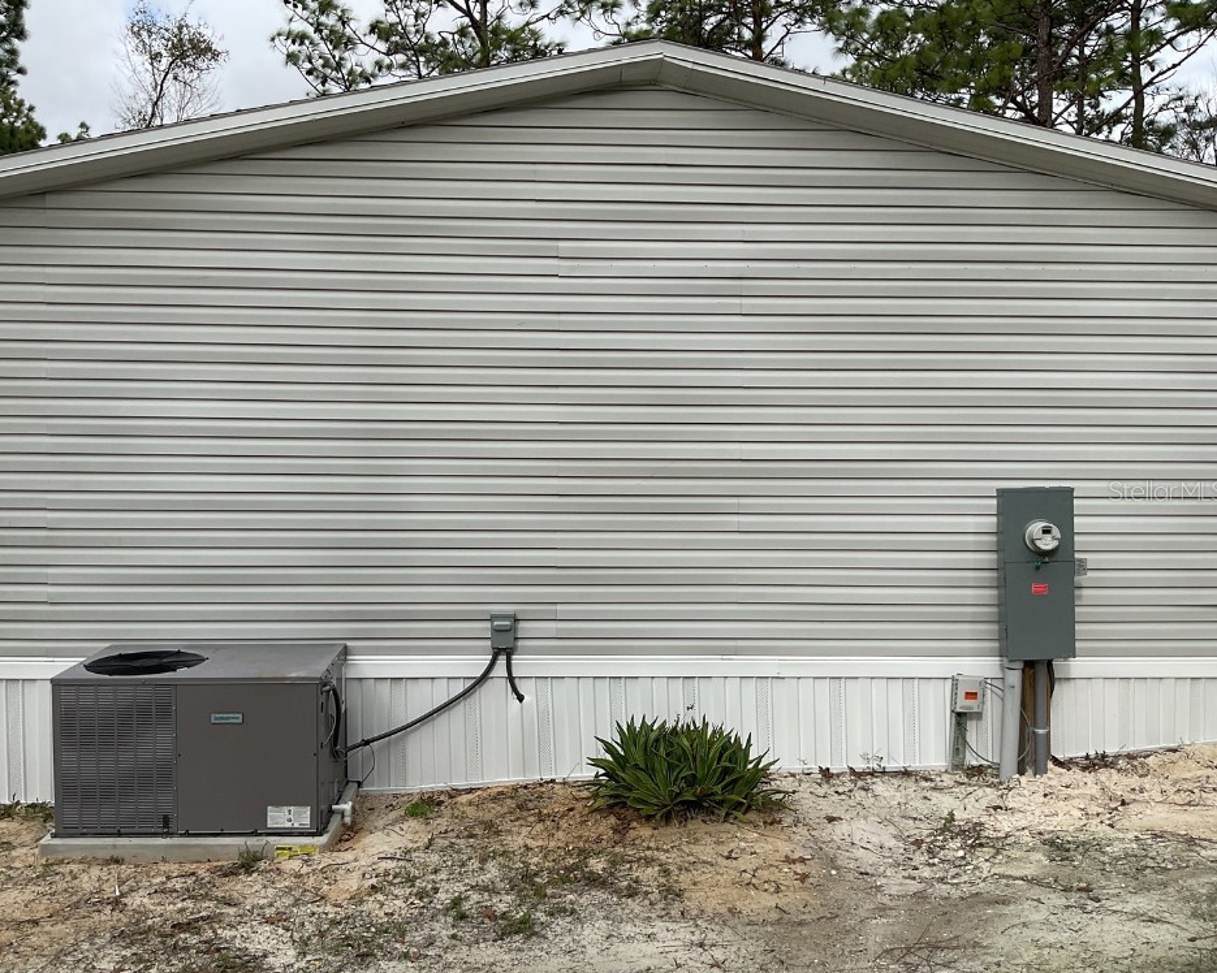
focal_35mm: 31
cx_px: 565
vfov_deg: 47.1
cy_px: 490
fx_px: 1117
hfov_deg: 57.1
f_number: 1.8
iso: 16
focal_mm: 3
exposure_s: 1/1311
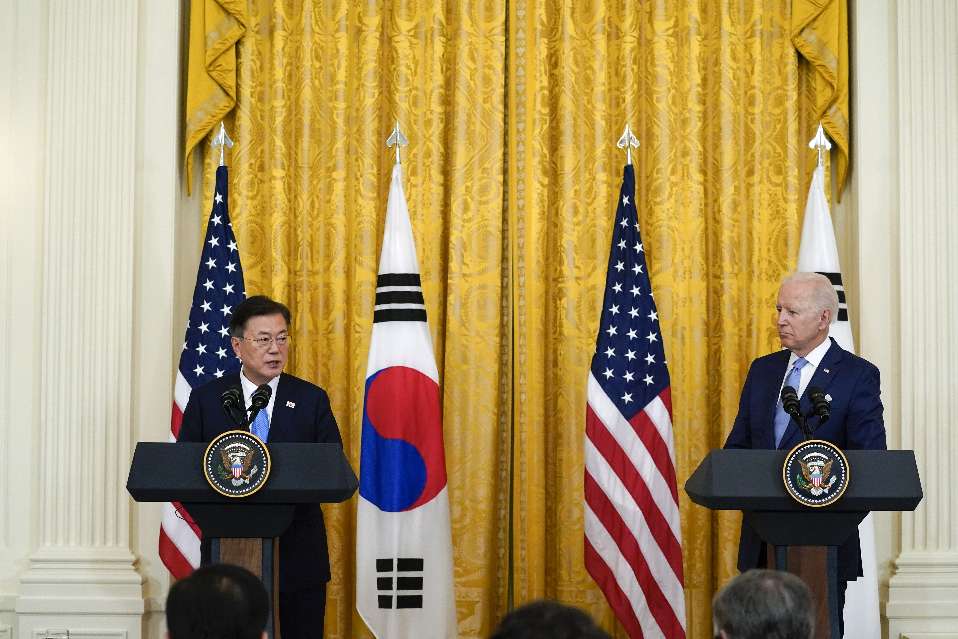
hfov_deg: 27.3
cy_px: 320
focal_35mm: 74
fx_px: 1969
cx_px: 479
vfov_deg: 18.4
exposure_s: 1/400
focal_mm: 74
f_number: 3.5
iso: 5000
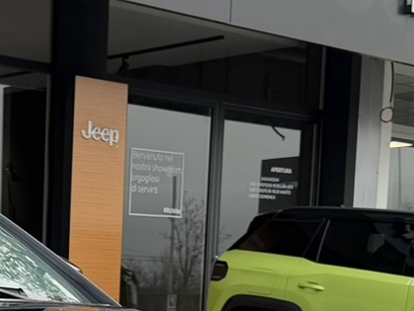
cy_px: 507
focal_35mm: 117
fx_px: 1399
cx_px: -76
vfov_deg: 11.9
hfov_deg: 16.2
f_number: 1.78
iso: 80
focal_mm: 6.76
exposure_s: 1/303
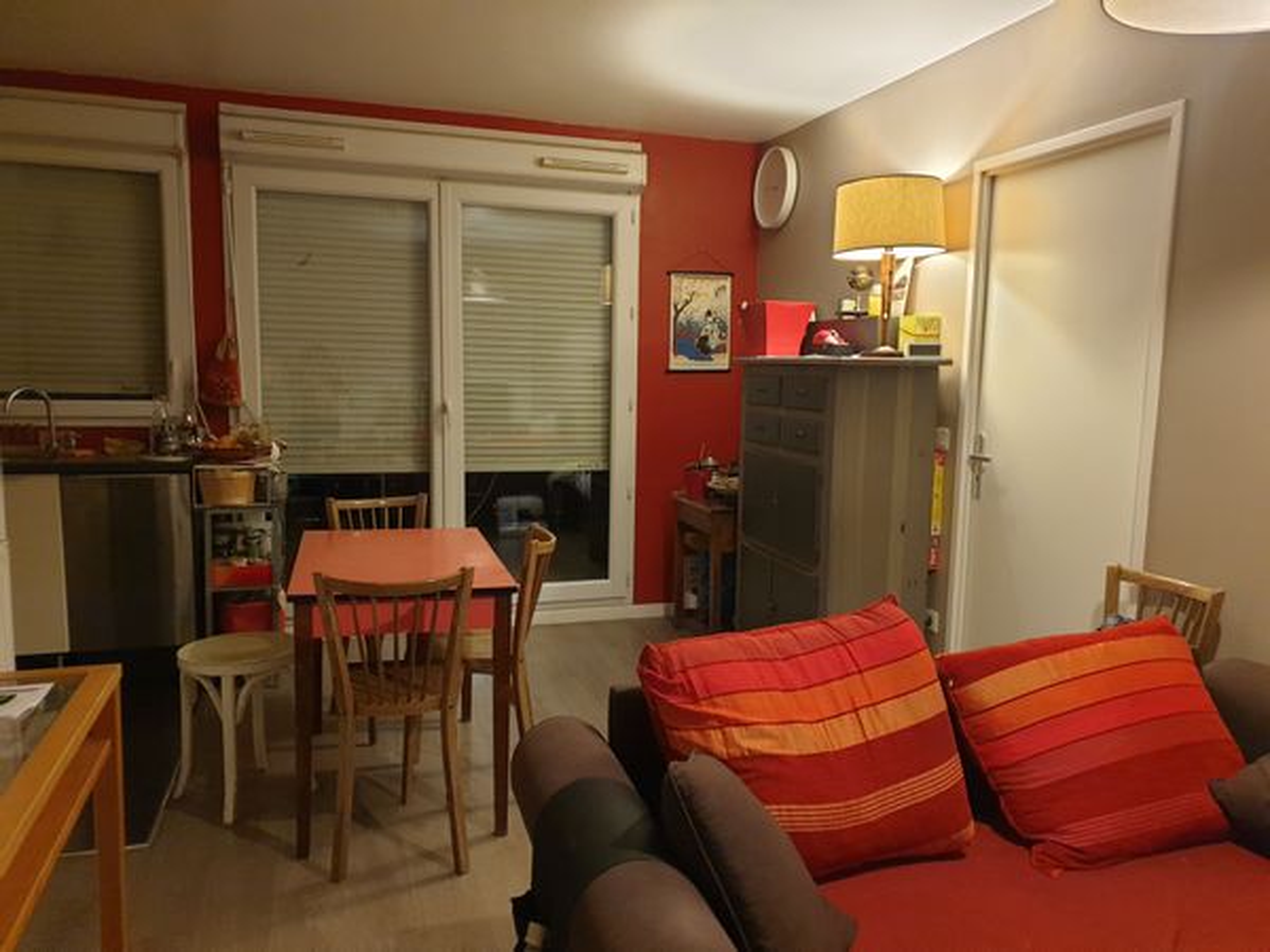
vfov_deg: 53.1
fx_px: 954
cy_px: 476
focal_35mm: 26
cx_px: 635
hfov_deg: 67.3
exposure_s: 1/33
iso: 320
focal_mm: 4.3
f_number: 1.5
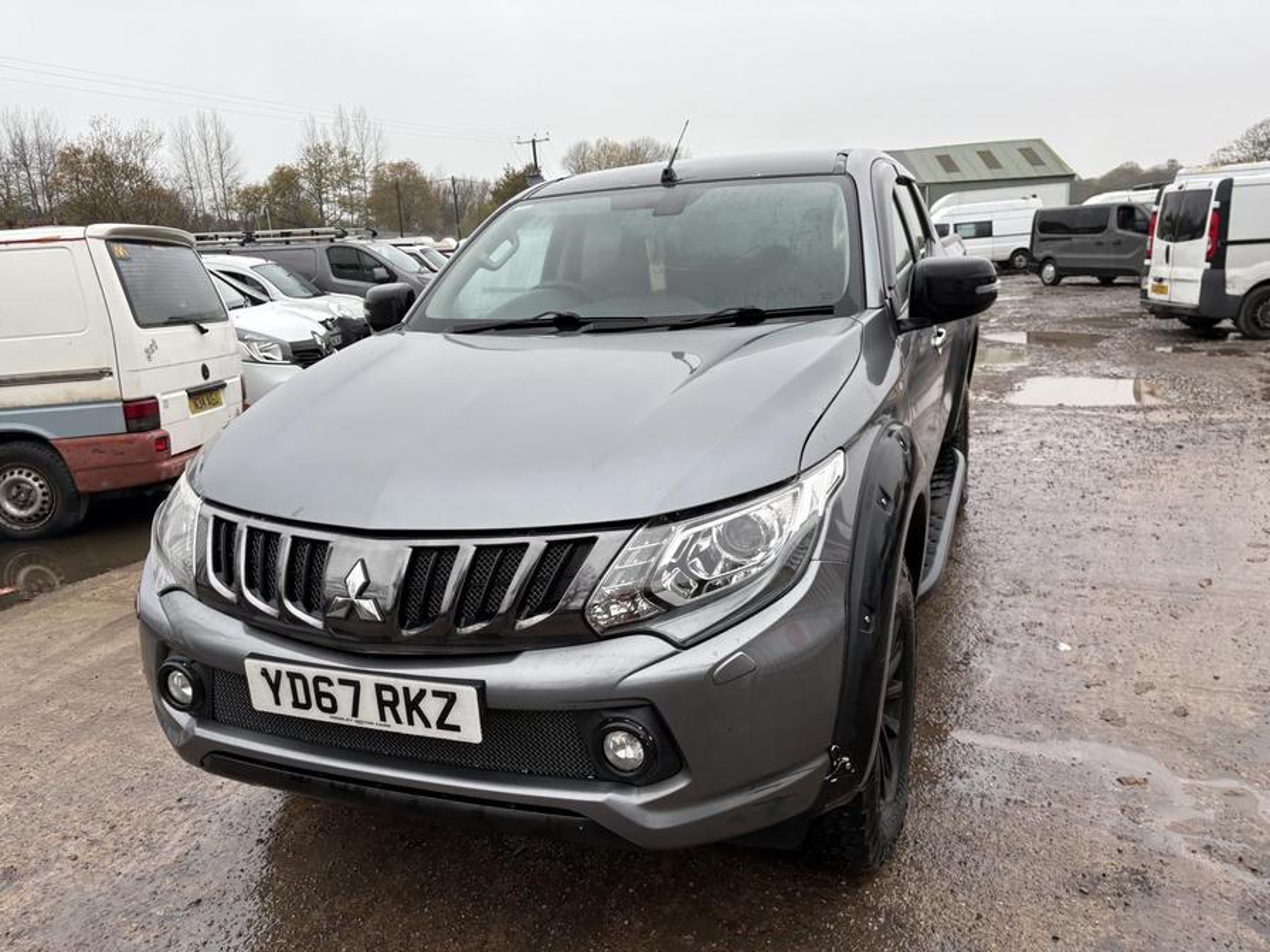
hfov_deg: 67.3
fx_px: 954
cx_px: 635
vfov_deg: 53.1
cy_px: 476
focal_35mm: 26
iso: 50
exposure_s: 1/122
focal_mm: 5.96
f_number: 1.6
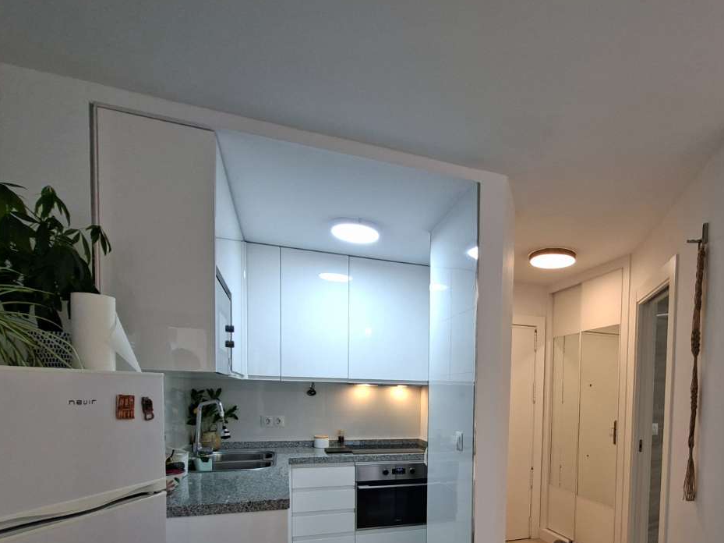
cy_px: 419
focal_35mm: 21
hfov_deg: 76.8
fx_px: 439
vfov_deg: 59.4
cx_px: 476
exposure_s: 1/50
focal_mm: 1.74
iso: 80
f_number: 2.2
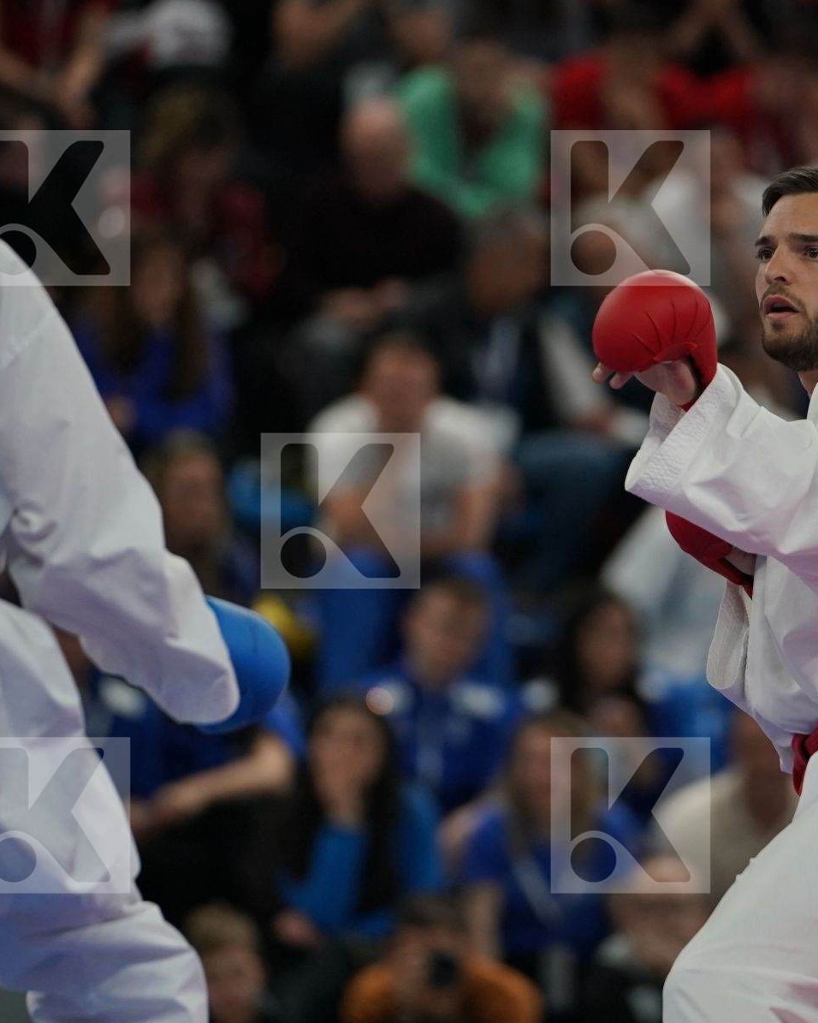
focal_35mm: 424
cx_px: 631
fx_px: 12831
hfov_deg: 3.7
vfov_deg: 4.6
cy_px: 511
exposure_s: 1/1000
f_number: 2.8
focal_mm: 200
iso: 1250
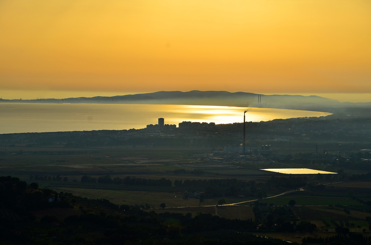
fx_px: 1311
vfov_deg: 10.7
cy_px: 122
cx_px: 186
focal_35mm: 128
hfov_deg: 16.1
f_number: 8
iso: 100
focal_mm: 85
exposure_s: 1/1000
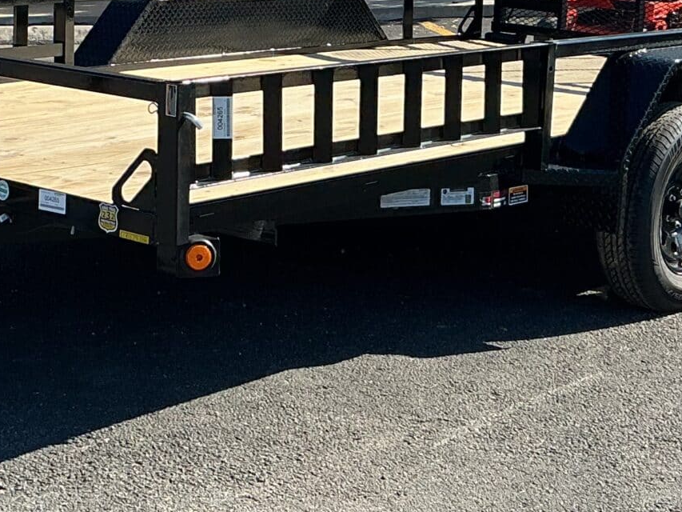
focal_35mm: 87
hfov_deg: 22.5
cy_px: 53
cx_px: 285
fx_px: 1714
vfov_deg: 16.8
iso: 25
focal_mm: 3
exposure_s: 1/1195
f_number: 1.8
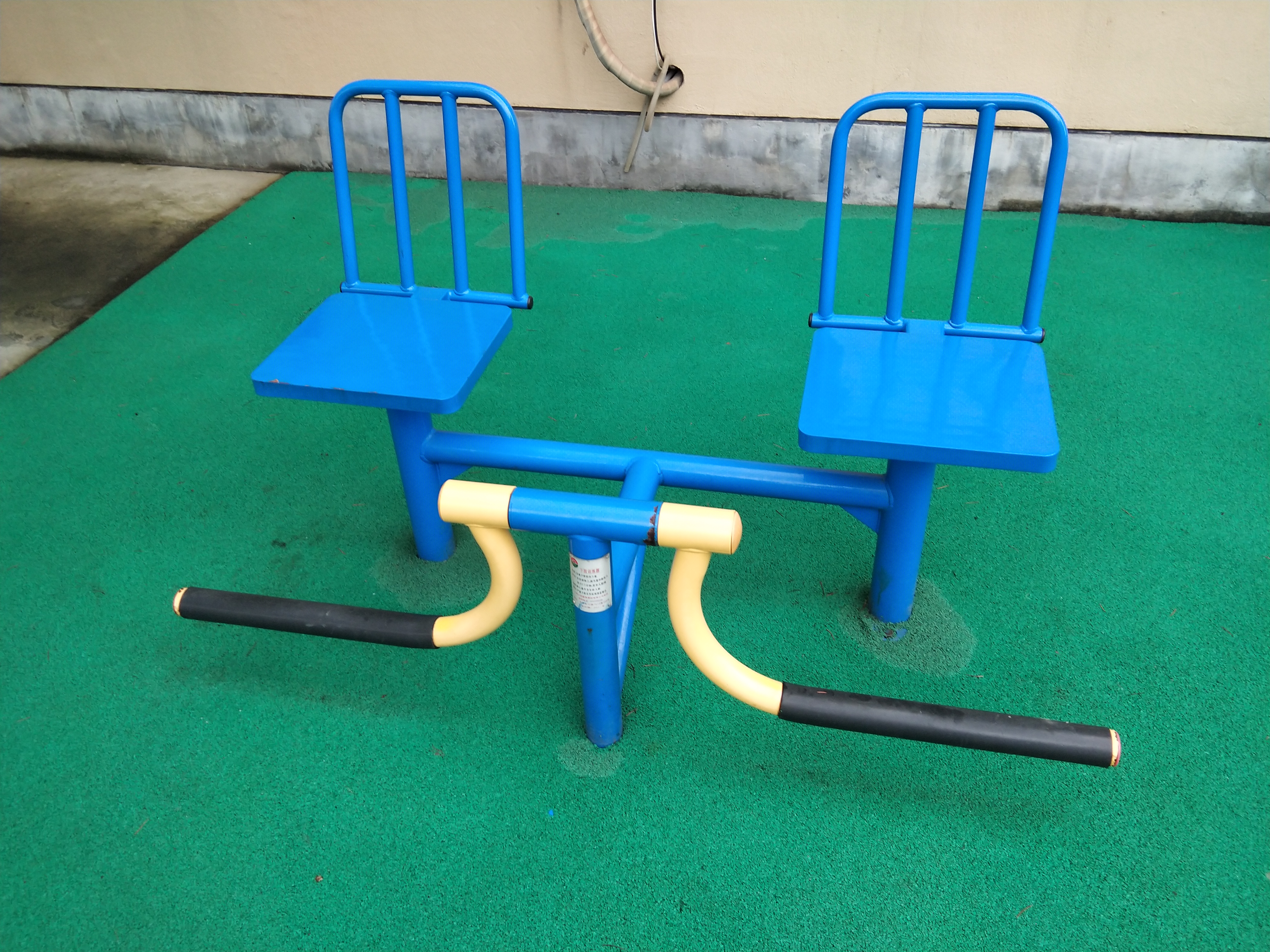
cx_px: 635
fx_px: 1137
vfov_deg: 45.4
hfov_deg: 58.4
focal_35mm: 31
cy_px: 476
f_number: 2.2
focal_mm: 3.69
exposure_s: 1/100
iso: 50
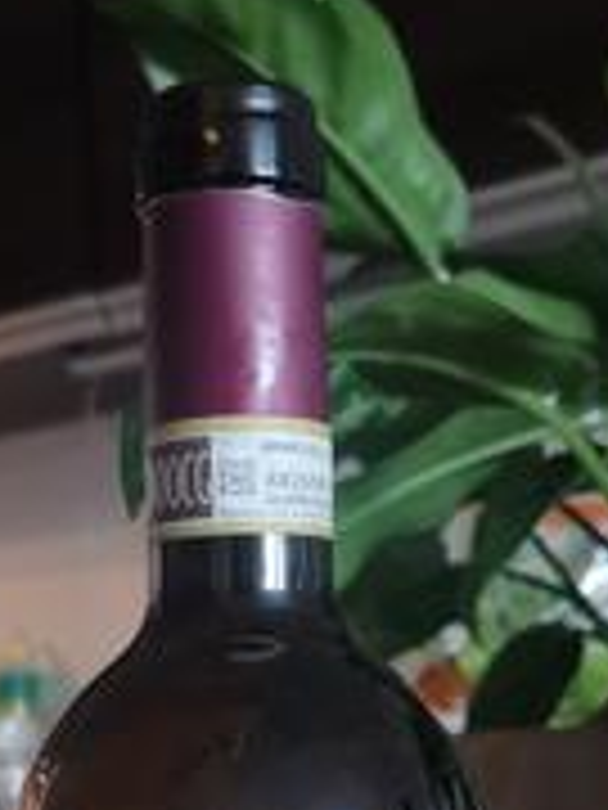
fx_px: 1803
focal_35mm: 77
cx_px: 239
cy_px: 950
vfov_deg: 23.4
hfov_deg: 19.1
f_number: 1.8
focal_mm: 5.58
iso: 500
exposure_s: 1/33.3
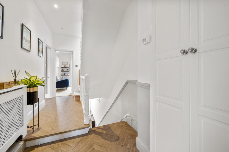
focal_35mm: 14
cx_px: 114
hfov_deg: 104.3
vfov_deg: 81.1
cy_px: 76
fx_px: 89
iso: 200
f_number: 16
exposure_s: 4
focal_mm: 14
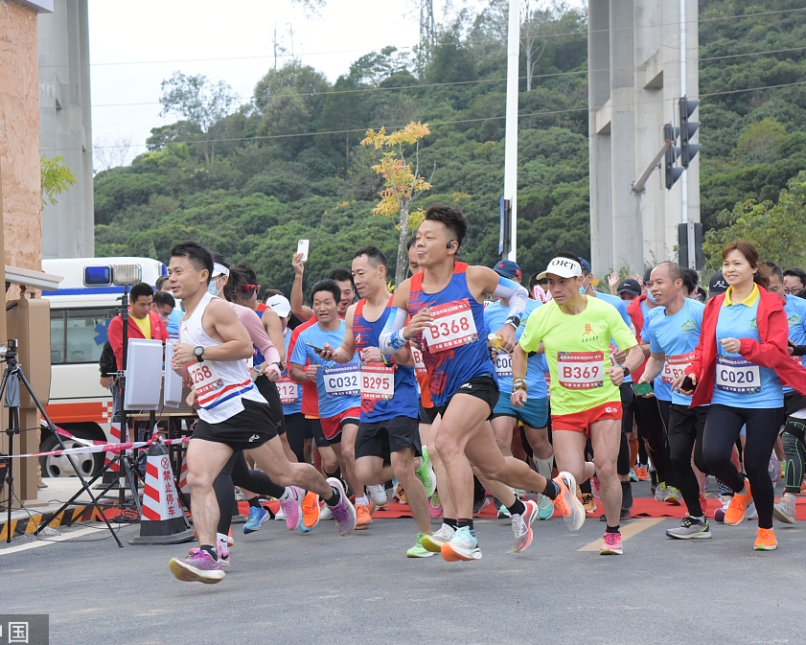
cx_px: 400
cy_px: 322
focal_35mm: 80
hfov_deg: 23.8
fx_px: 1909
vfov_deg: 19.2
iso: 5000
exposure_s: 1/800
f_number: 7.1
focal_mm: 70
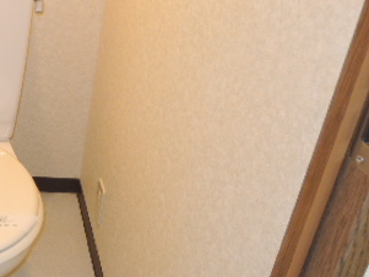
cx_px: -17
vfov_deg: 28.5
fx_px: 544
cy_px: 113
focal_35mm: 51
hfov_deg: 33.6
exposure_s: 1/40
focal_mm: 4.3
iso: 320
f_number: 2.8
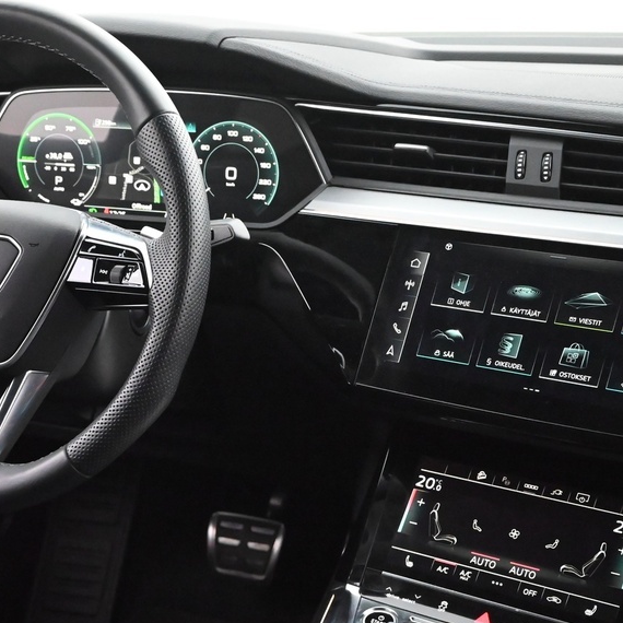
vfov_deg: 28.9
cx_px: 162
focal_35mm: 58
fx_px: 1181
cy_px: 503
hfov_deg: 29.1
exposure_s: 1/60
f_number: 4
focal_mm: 24
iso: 9000
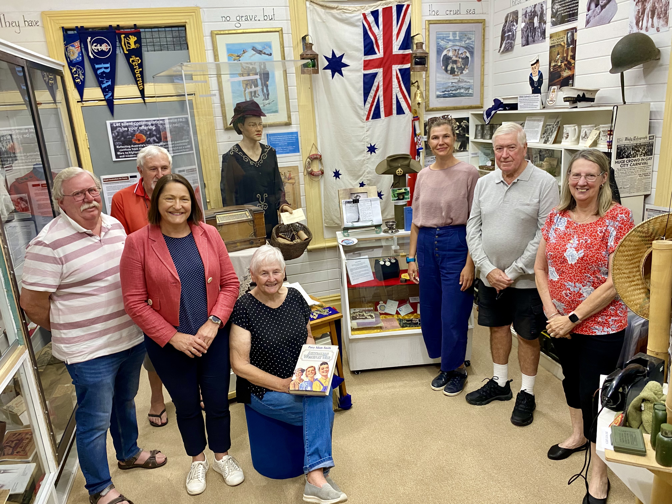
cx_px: 336
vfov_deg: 53.1
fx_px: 505
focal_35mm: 26
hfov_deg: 67.3
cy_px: 252
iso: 160
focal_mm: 4.25
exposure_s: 1/50
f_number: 1.8
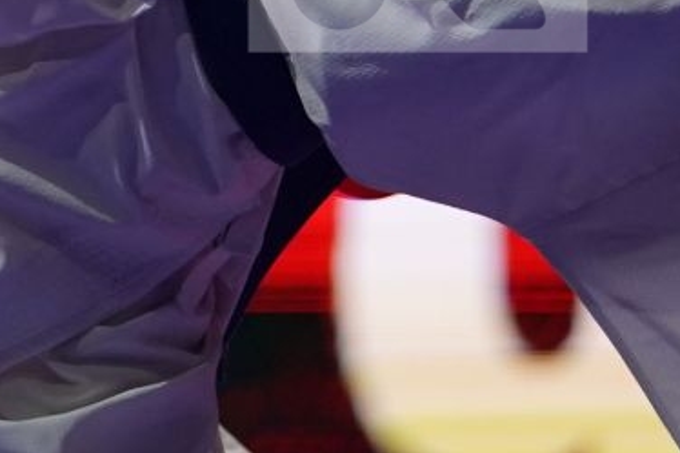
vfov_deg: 1.7
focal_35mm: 809
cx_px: -198
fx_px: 15274
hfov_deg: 2.5
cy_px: -113
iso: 2000
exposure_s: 1/1000
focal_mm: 168
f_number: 2.8
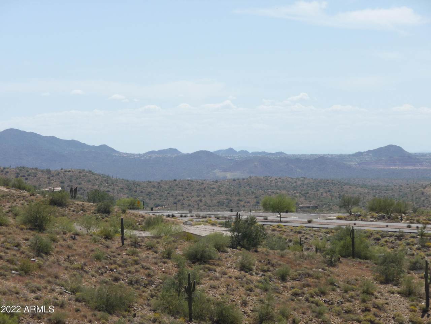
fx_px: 1756
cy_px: 162
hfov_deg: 14.0
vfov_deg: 10.5
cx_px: 216
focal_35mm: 141
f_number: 4.8
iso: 100
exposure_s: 1/800
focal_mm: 24.1
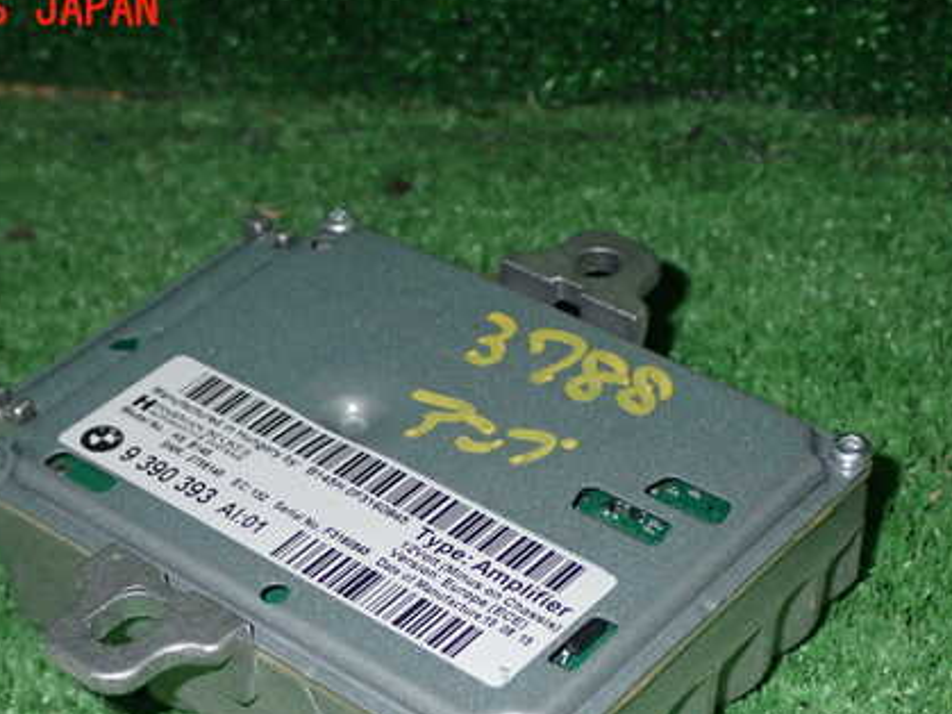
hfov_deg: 23.6
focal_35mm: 83
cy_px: 493
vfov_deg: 17.7
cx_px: 427
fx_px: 2282
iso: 800
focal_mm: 10.35
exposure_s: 1/60
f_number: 10
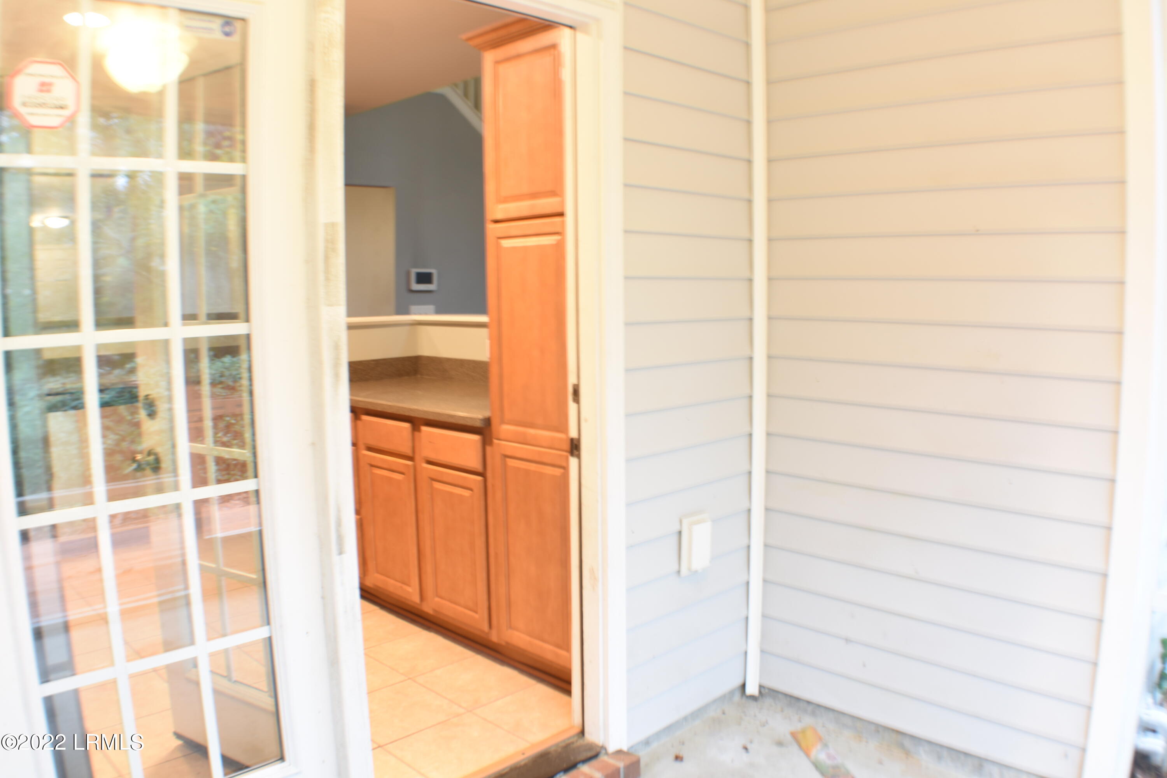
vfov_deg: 36.9
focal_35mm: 36
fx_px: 1167
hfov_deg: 53.1
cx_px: 584
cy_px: 389
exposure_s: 1.3
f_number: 7.1
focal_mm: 24
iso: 100
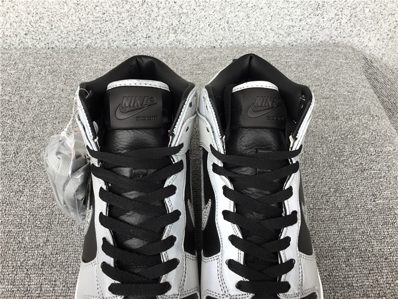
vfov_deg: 45.4
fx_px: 356
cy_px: 150
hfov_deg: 58.4
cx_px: 199
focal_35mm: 31
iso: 25
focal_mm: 3.3
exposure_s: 1/103
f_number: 2.4
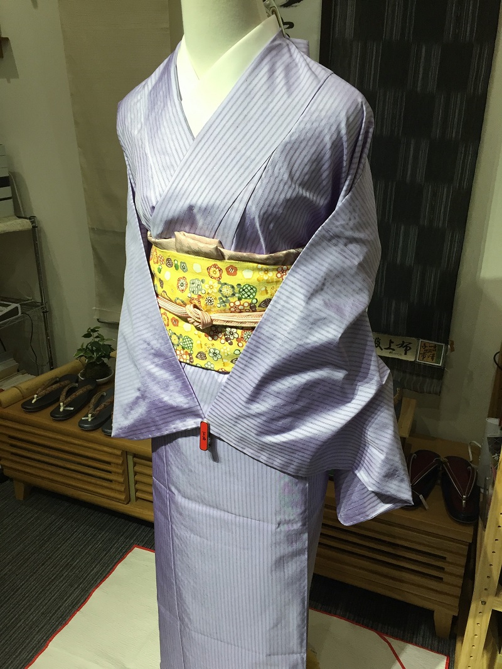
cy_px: 334
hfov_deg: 48.2
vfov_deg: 61.6
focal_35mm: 29
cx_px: 251
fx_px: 561
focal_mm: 4.15
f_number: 2.2
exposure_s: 1/30
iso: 32
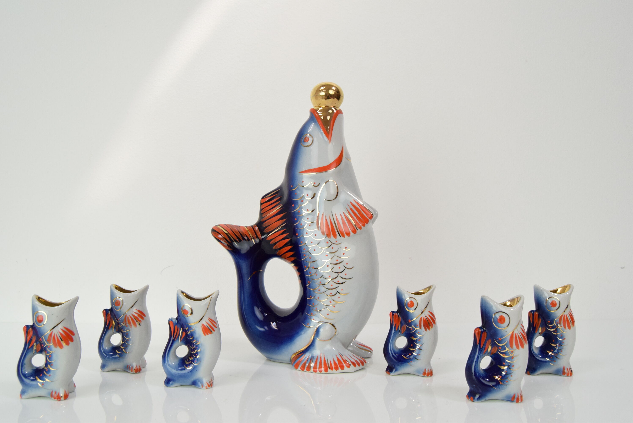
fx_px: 528
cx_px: 316
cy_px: 212
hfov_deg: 61.9
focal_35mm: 30
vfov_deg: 43.7
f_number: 8
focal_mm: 20
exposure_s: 1/250
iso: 1600
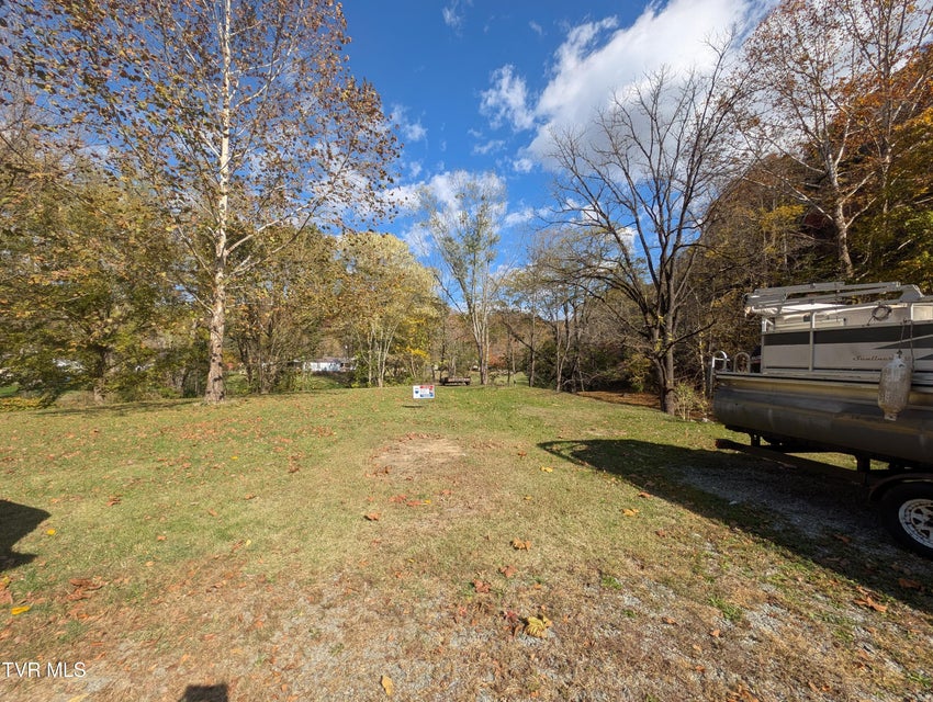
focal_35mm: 12
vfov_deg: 94.6
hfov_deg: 110.5
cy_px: 351
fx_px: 324
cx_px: 466
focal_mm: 2.23
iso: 38
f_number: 1.95
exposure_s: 1/1733
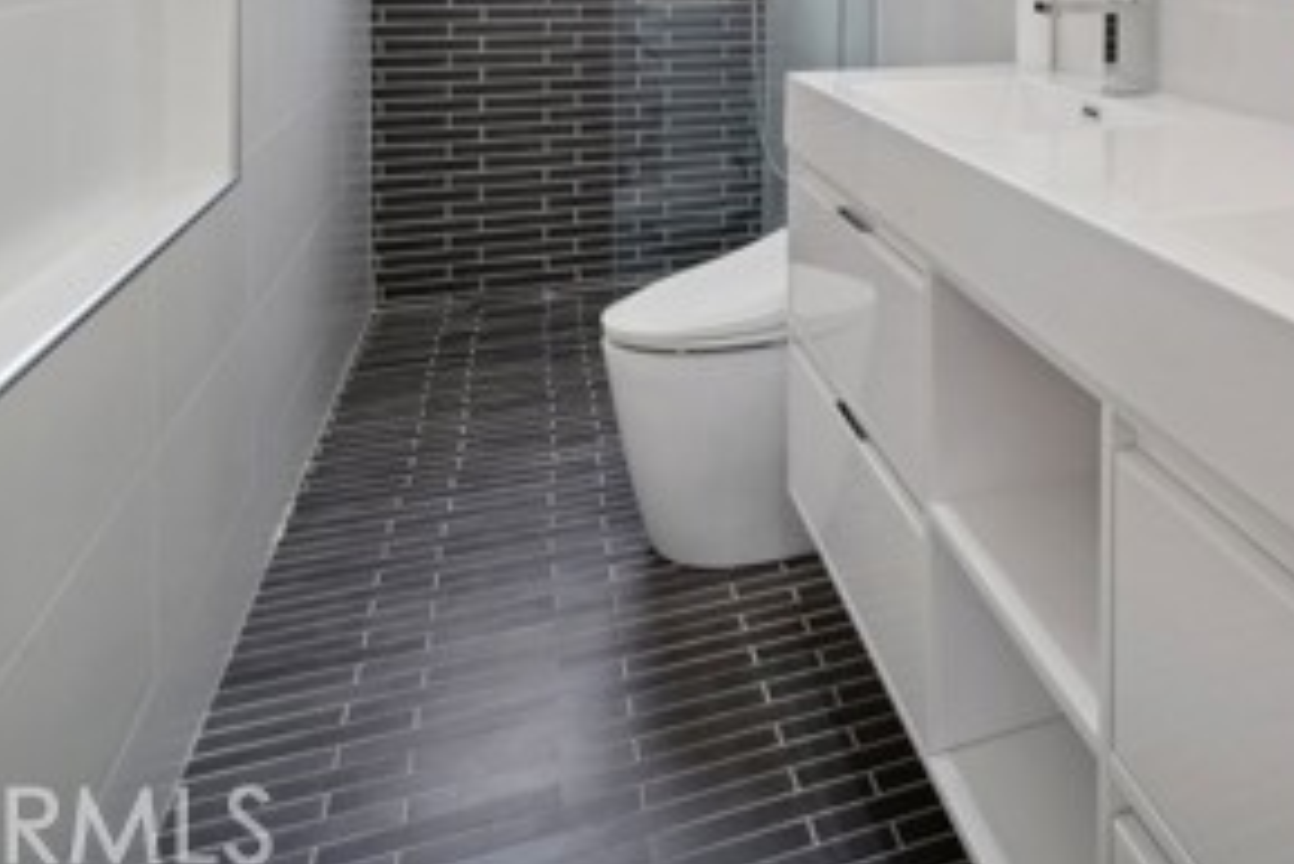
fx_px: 1115
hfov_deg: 56.8
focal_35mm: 31
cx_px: 994
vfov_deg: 36.5
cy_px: -63
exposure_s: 1/13
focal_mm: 9
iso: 400
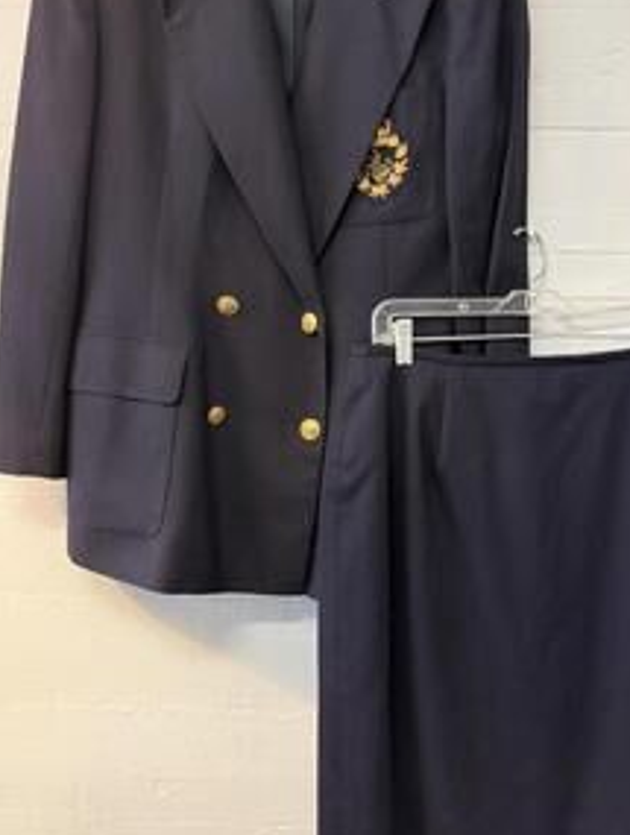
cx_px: 369
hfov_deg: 44.1
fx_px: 774
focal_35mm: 32
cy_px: 378
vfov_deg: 56.6
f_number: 1.78
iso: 640
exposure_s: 1/60
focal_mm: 6.76
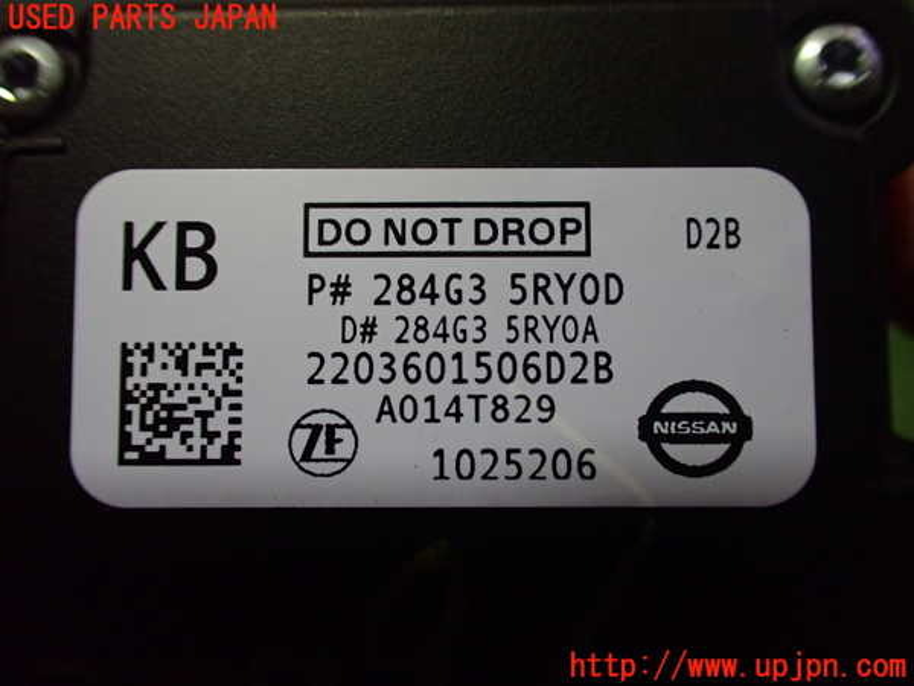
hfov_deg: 60.0
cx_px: 457
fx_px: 792
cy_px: 343
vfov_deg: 46.8
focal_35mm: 30
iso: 800
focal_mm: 5.4
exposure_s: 1/125
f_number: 2.3
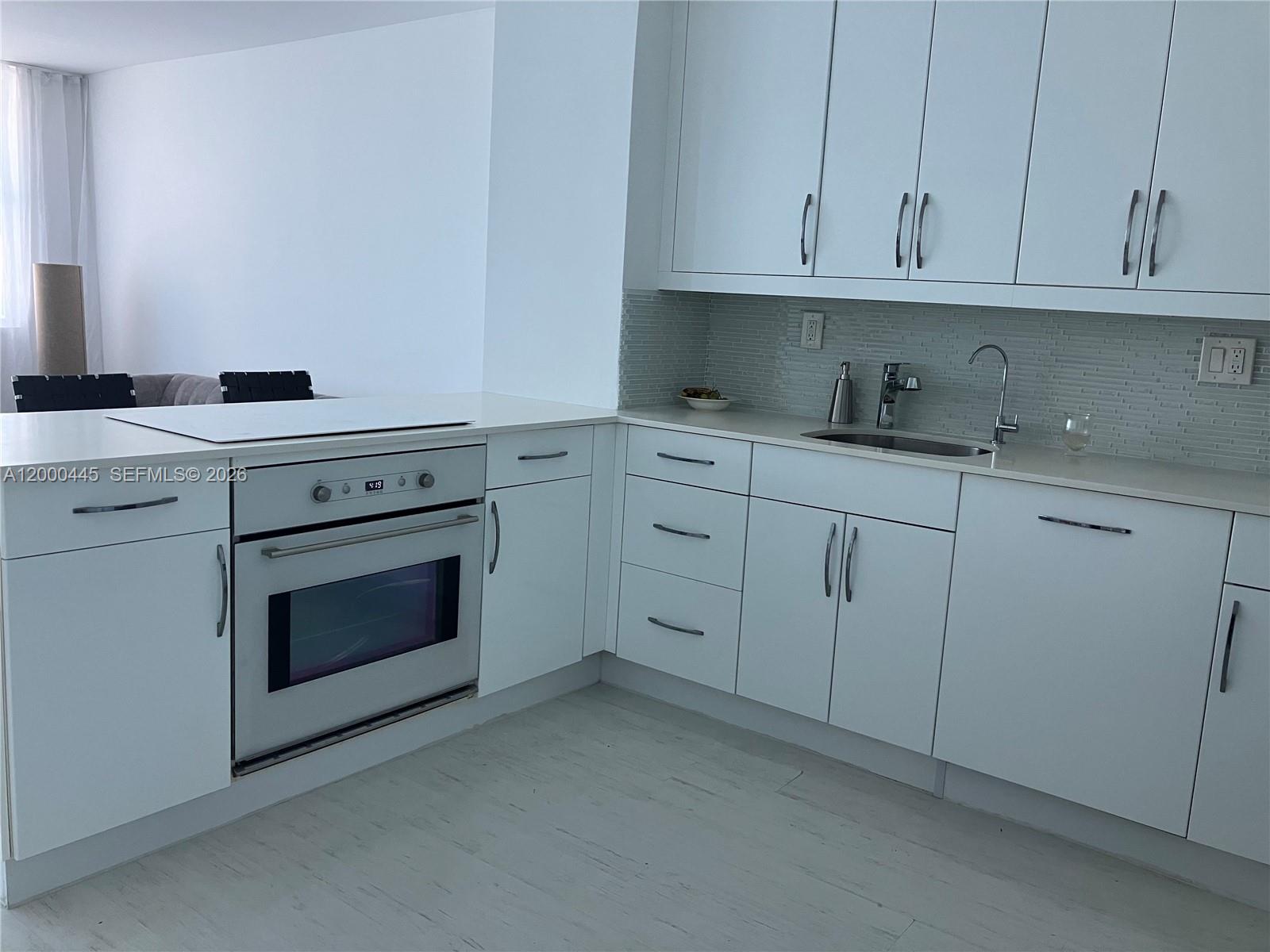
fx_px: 1027
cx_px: 635
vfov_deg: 49.7
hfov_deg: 63.4
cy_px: 476
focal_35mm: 28
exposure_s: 1/67
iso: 80
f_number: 1.8
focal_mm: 3.99
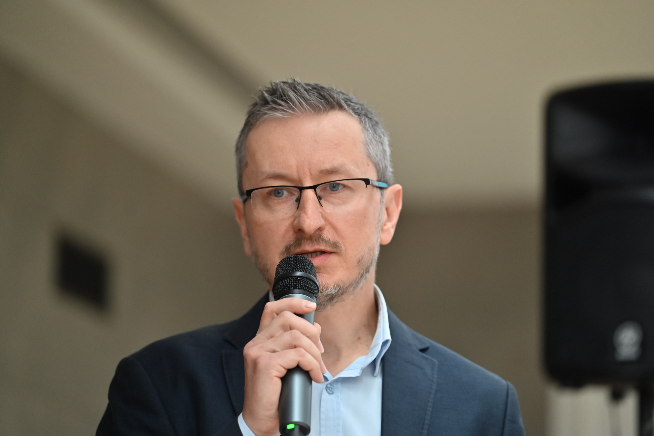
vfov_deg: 9.1
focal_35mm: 150
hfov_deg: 13.7
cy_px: 218
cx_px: 327
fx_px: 2725
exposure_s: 1/200
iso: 1250
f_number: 2.8
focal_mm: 150
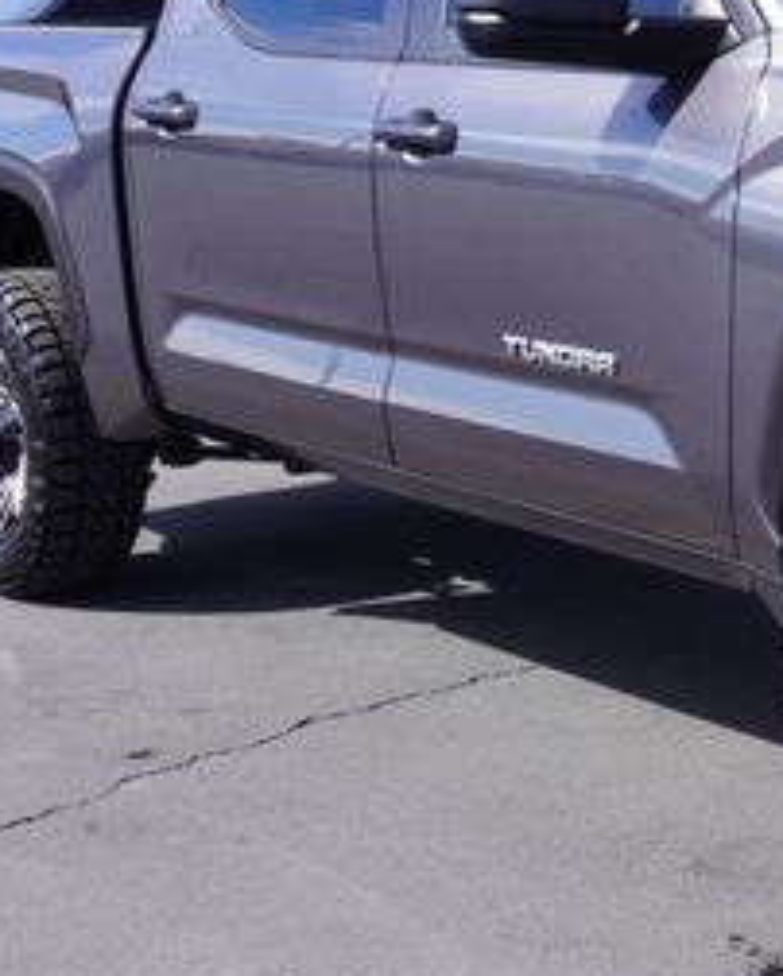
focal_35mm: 82
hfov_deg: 17.7
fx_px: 2378
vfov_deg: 23.2
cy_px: 368
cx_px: 957
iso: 100
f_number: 9
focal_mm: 23
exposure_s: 1/125
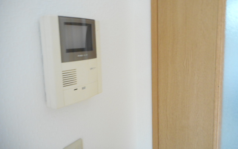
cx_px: 121
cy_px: 64
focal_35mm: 27
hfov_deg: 68.4
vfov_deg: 45.9
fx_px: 175
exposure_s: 1/10
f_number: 3.7
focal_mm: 4.5
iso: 400
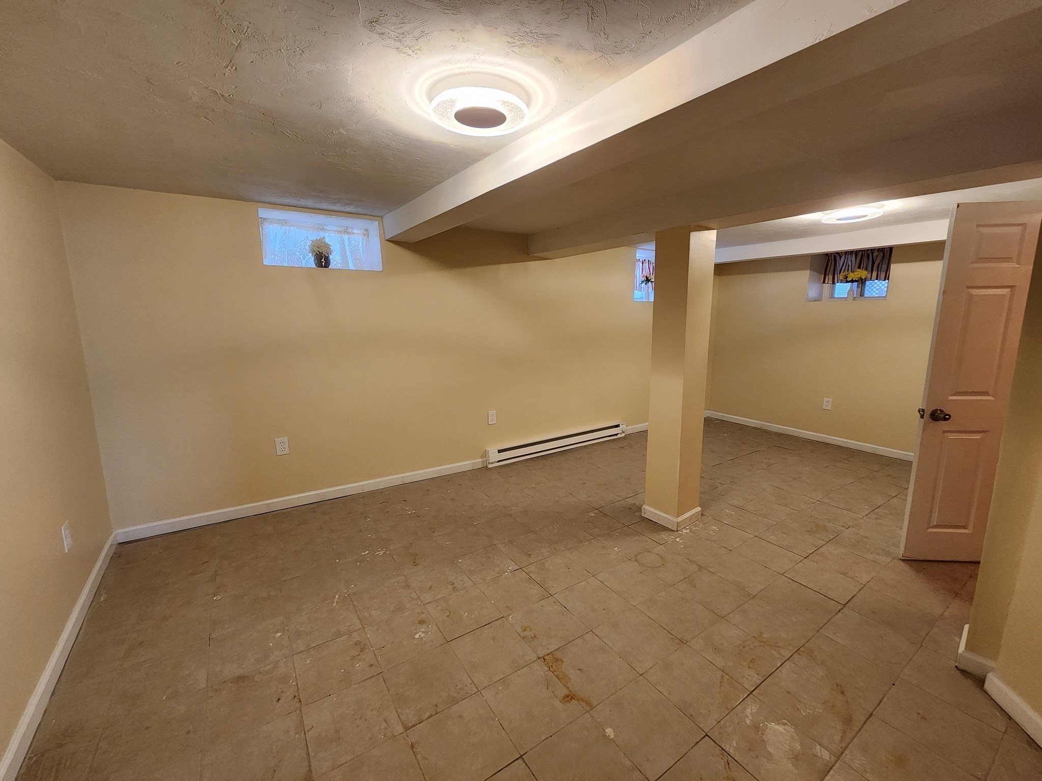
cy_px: 390
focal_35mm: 13
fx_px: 391
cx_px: 521
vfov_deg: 89.9
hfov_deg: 106.2
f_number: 2.2
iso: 320
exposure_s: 1/60
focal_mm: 2.2
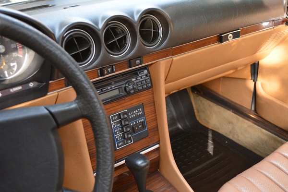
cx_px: 144
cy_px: 96
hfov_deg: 45.0
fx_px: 348
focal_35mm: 44
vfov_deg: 30.8
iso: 450
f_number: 4.5
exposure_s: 1/60
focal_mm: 29
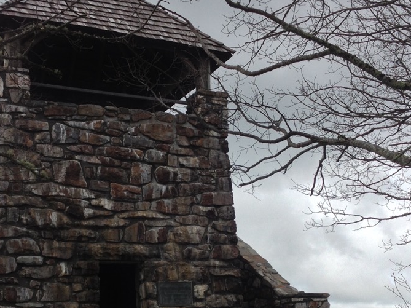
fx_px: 795
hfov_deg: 29.0
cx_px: 200
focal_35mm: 67
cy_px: 229
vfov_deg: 21.7
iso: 50
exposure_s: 1/1042
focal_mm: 4.28
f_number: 2.4
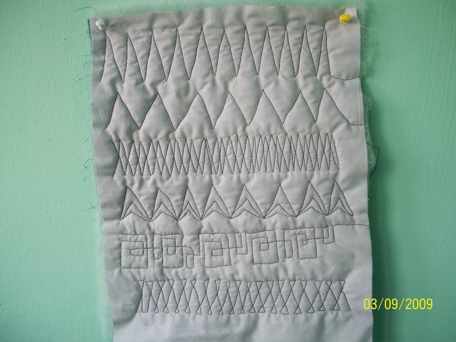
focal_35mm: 35
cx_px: 228
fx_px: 461
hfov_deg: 52.6
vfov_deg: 40.7
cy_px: 171
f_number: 3.1
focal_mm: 6.3
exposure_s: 1/30
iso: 107
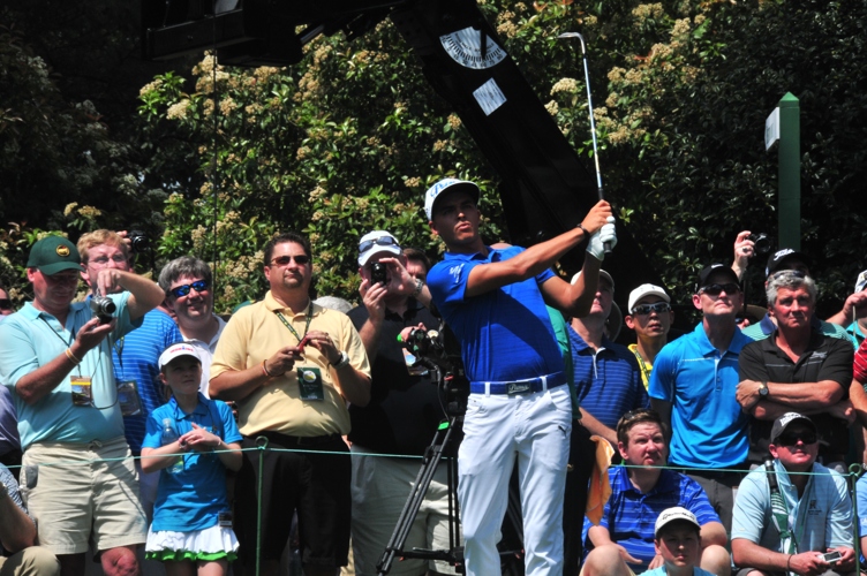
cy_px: 288
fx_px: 8301
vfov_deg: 4.0
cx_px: 434
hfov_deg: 6.0
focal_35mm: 345
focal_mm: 230
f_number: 25
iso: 400
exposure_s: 1/200
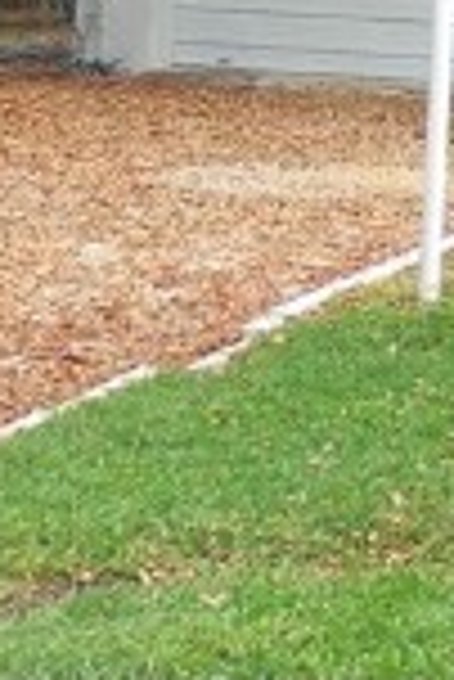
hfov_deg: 6.9
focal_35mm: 176
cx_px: 1420
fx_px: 3321
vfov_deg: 11.0
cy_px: -459
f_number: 3.1
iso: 125
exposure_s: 1/160
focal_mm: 4.5
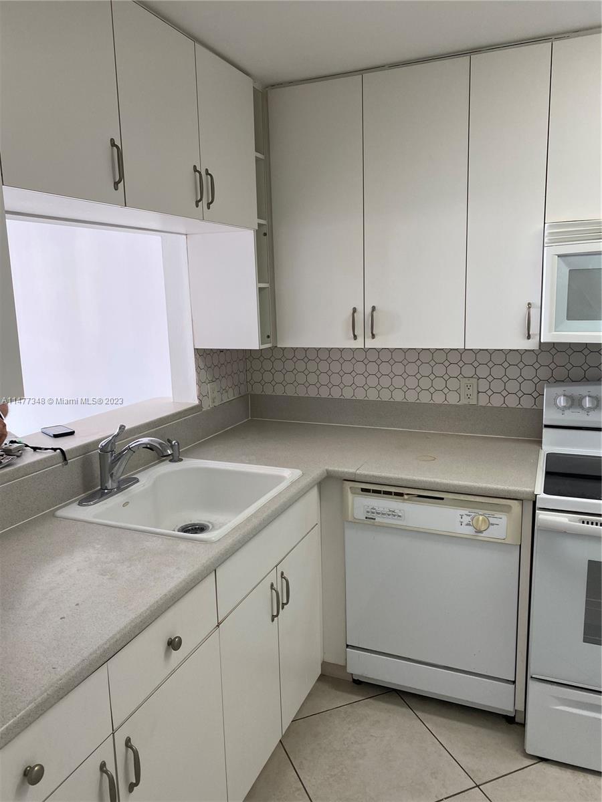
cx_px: 301
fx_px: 603
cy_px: 401
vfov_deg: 67.3
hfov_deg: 53.1
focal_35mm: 26
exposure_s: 1/60
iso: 64
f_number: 1.8
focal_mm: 4.25
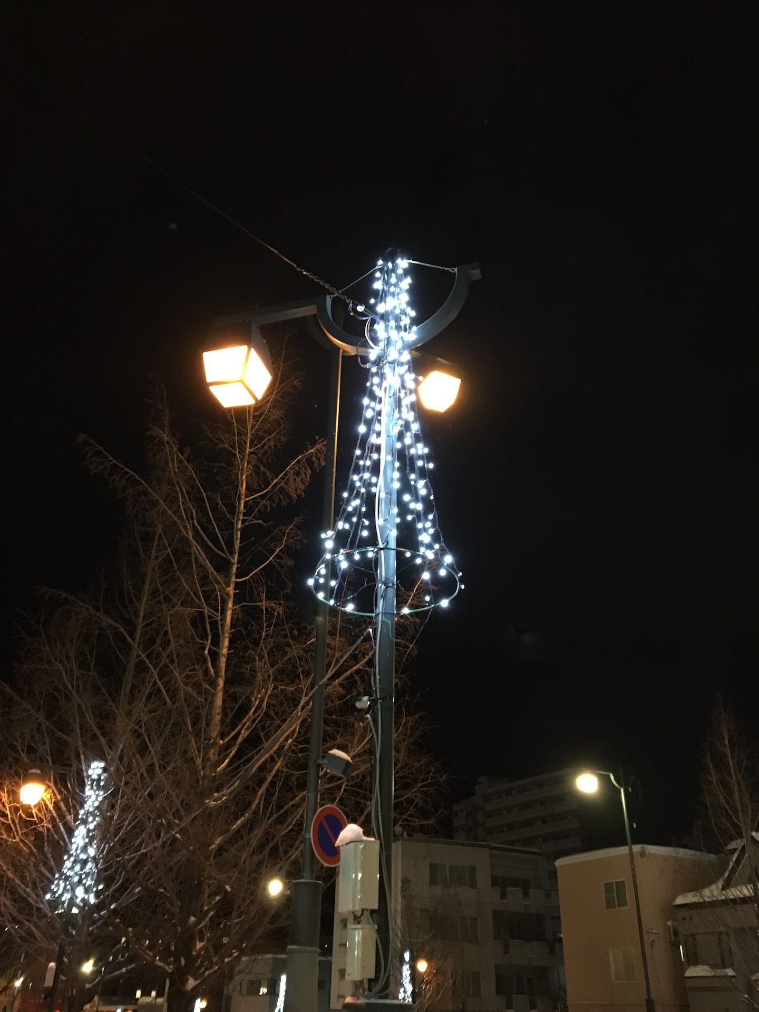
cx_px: 380
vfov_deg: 61.7
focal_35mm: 29
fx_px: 848
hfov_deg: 48.2
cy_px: 506
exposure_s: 1/15
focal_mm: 4.15
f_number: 2.2
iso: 400
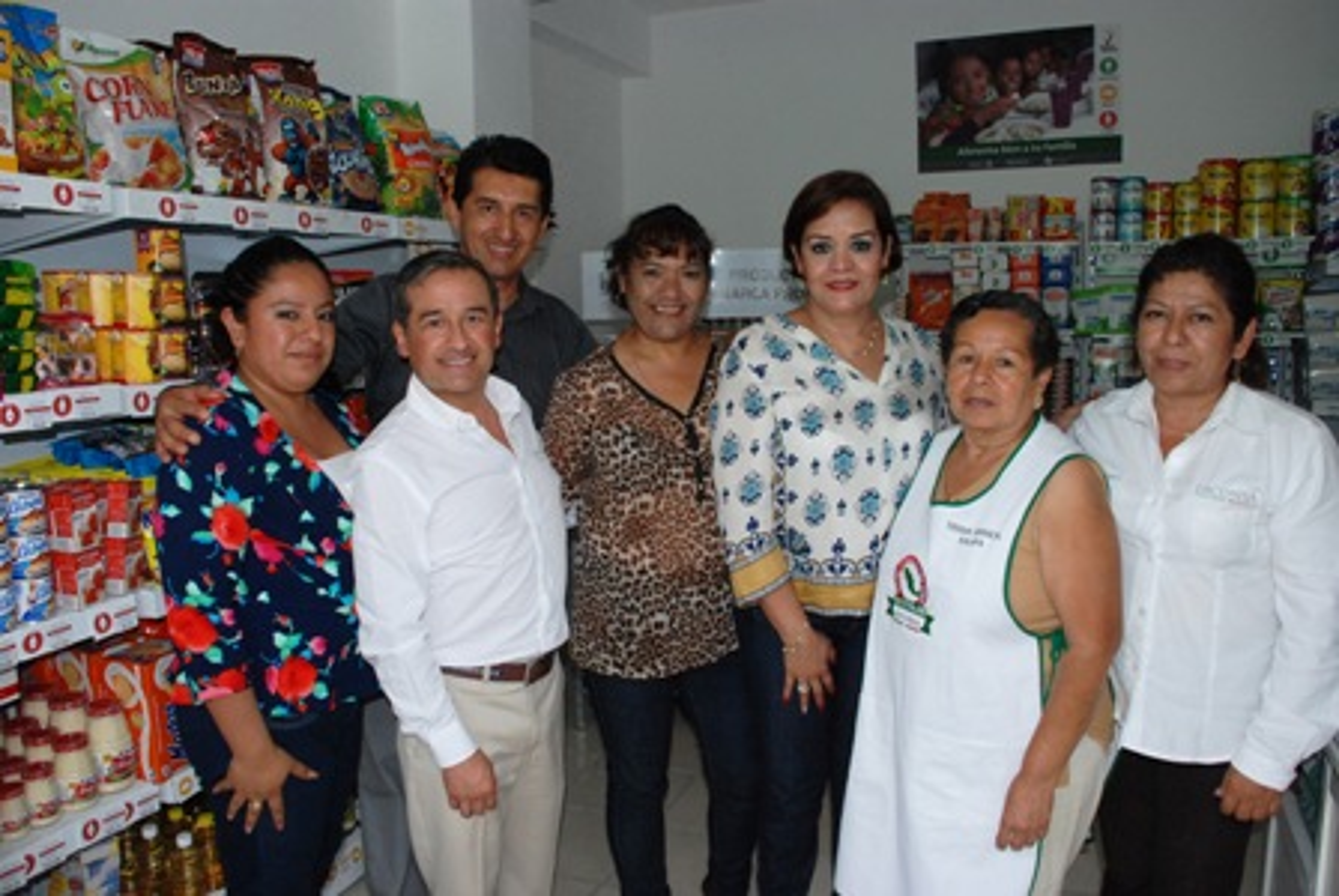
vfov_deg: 48.1
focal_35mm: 27
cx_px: 670
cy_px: 448
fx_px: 1006
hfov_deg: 67.3
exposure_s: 1/60
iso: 800
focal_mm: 18
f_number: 5
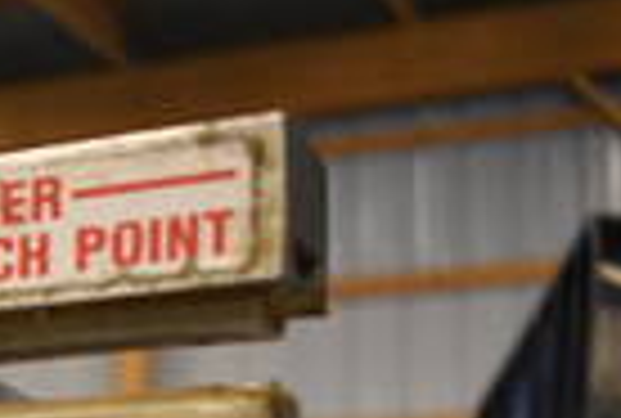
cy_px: 832
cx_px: -518
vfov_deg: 10.6
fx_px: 2059
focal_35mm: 119
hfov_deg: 14.8
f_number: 3.5
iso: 2800
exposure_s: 1/125
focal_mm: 18
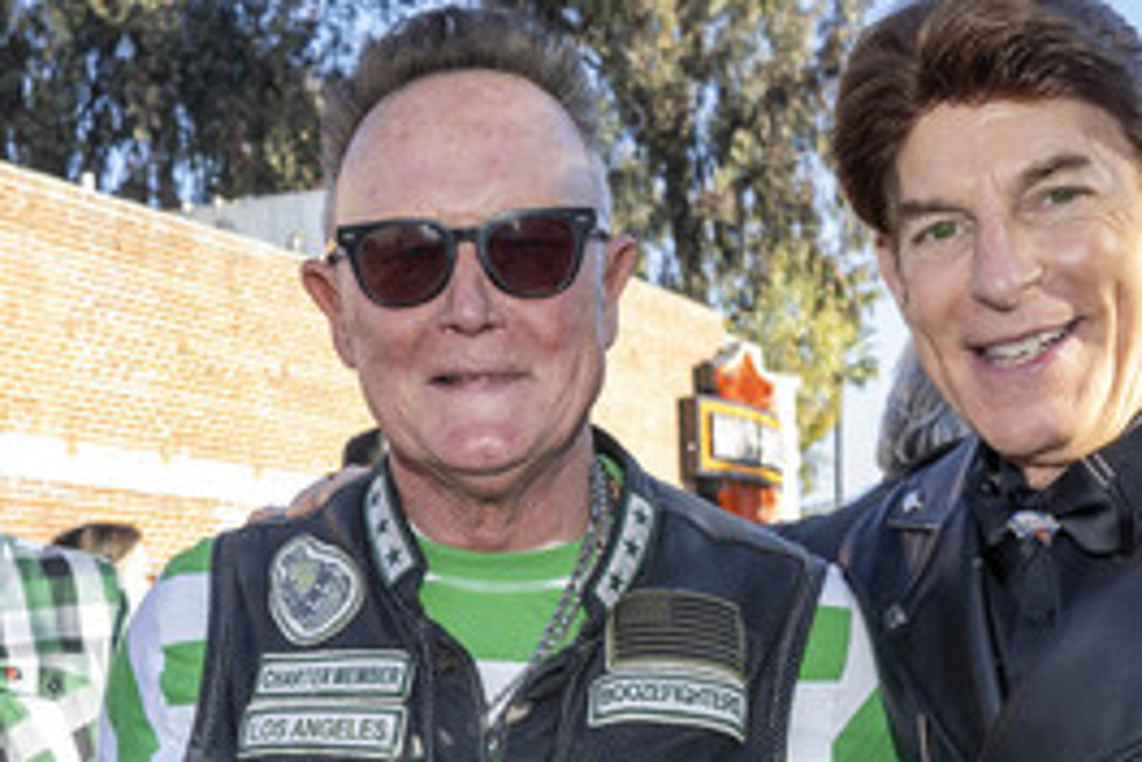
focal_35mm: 41
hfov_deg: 46.1
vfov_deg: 31.8
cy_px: 602
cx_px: 828
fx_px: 1301
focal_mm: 24
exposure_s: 1/200
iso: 200
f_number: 5.6
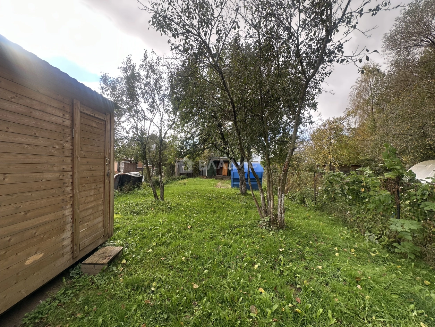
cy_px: 164
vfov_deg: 85.7
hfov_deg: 102.1
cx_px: 218
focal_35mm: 14
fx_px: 176
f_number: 2.2
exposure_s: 1/207
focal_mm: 2.22
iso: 40
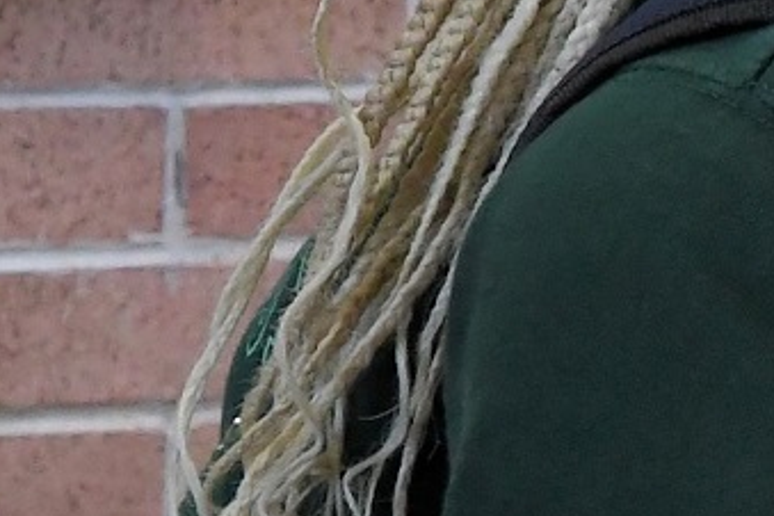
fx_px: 5590
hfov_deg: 7.6
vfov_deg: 5.2
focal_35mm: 260
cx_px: -787
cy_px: -346
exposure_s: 1/250
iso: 1250
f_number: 6.3
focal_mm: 26
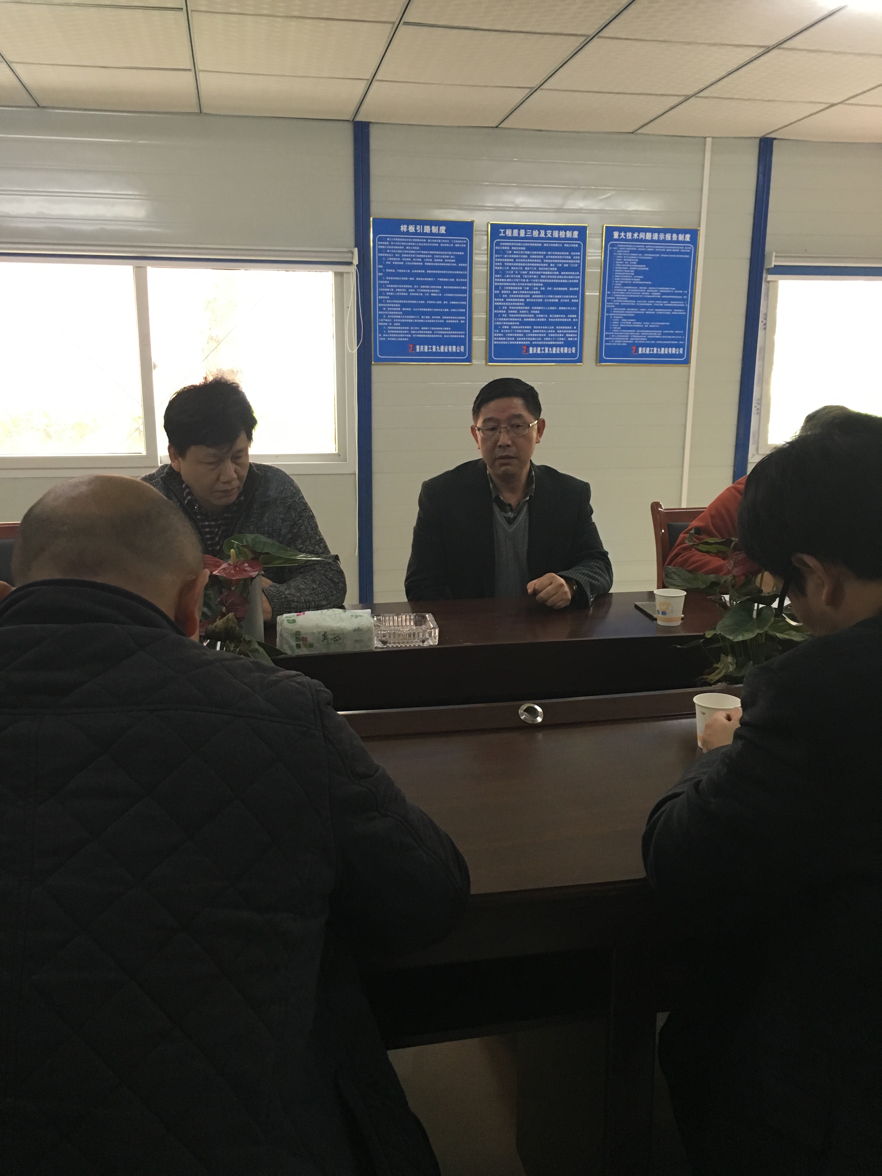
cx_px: 441
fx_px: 985
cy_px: 588
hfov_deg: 48.2
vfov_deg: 61.7
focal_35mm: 29
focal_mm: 4.15
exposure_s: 1/33
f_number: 2.2
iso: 160
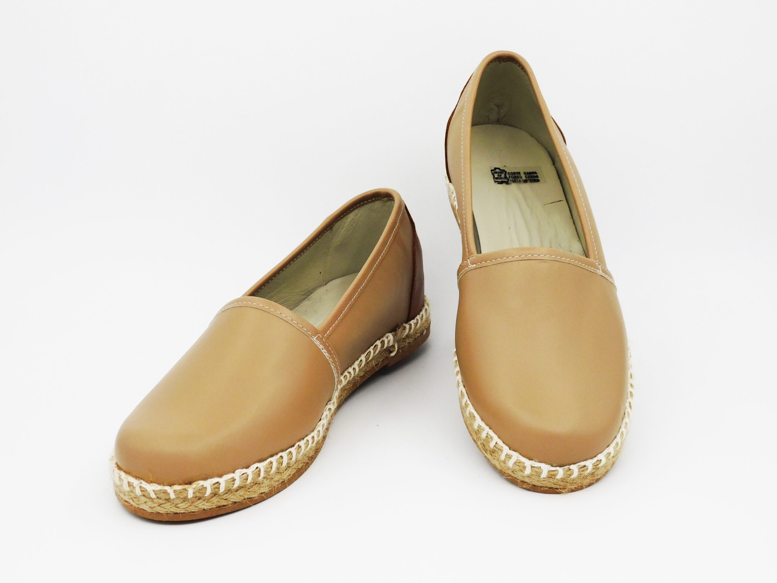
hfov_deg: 42.1
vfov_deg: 32.2
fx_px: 1010
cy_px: 292
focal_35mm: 45
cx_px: 388
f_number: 3.7
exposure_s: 1/400
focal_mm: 8
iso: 125
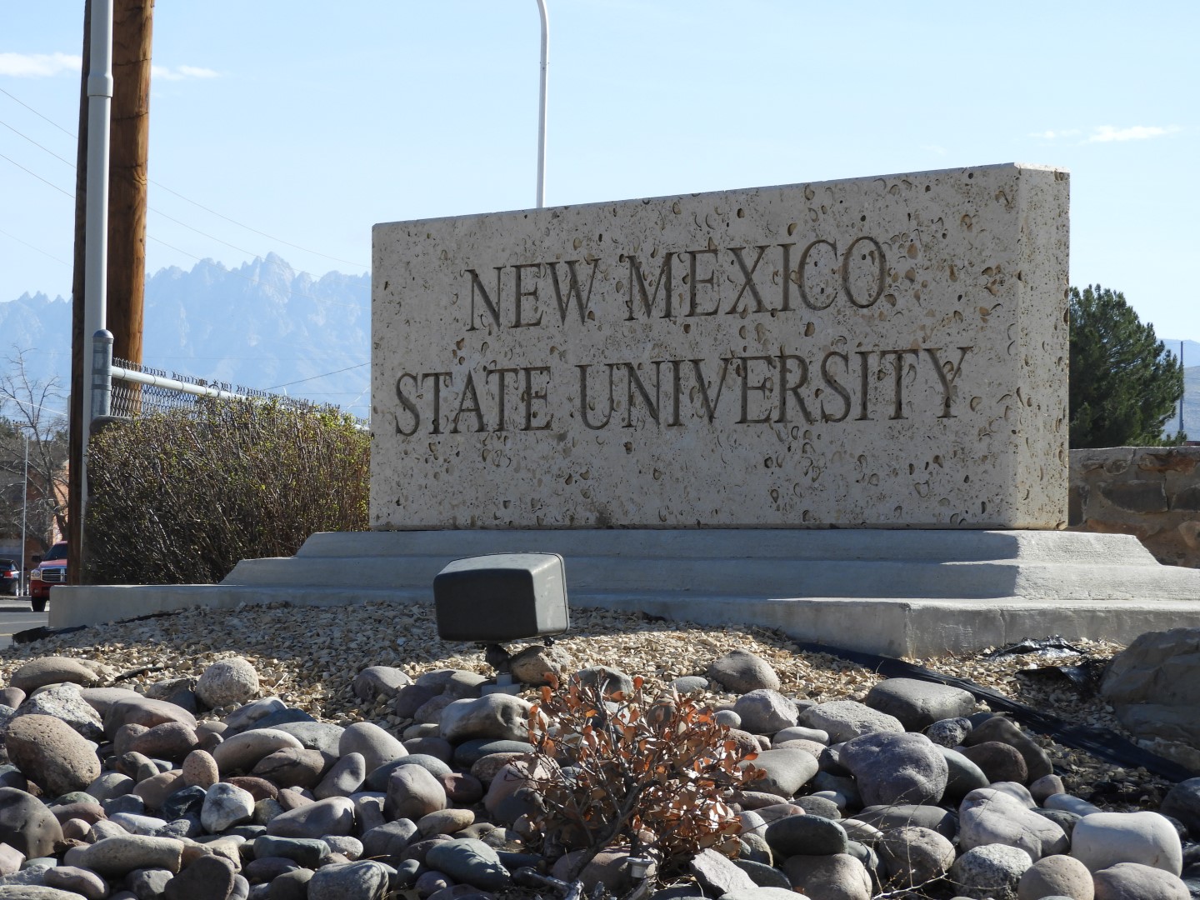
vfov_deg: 11.9
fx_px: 4333
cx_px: 600
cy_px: 450
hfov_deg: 15.8
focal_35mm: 125
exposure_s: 1/500
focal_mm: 22.4
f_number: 5
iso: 100
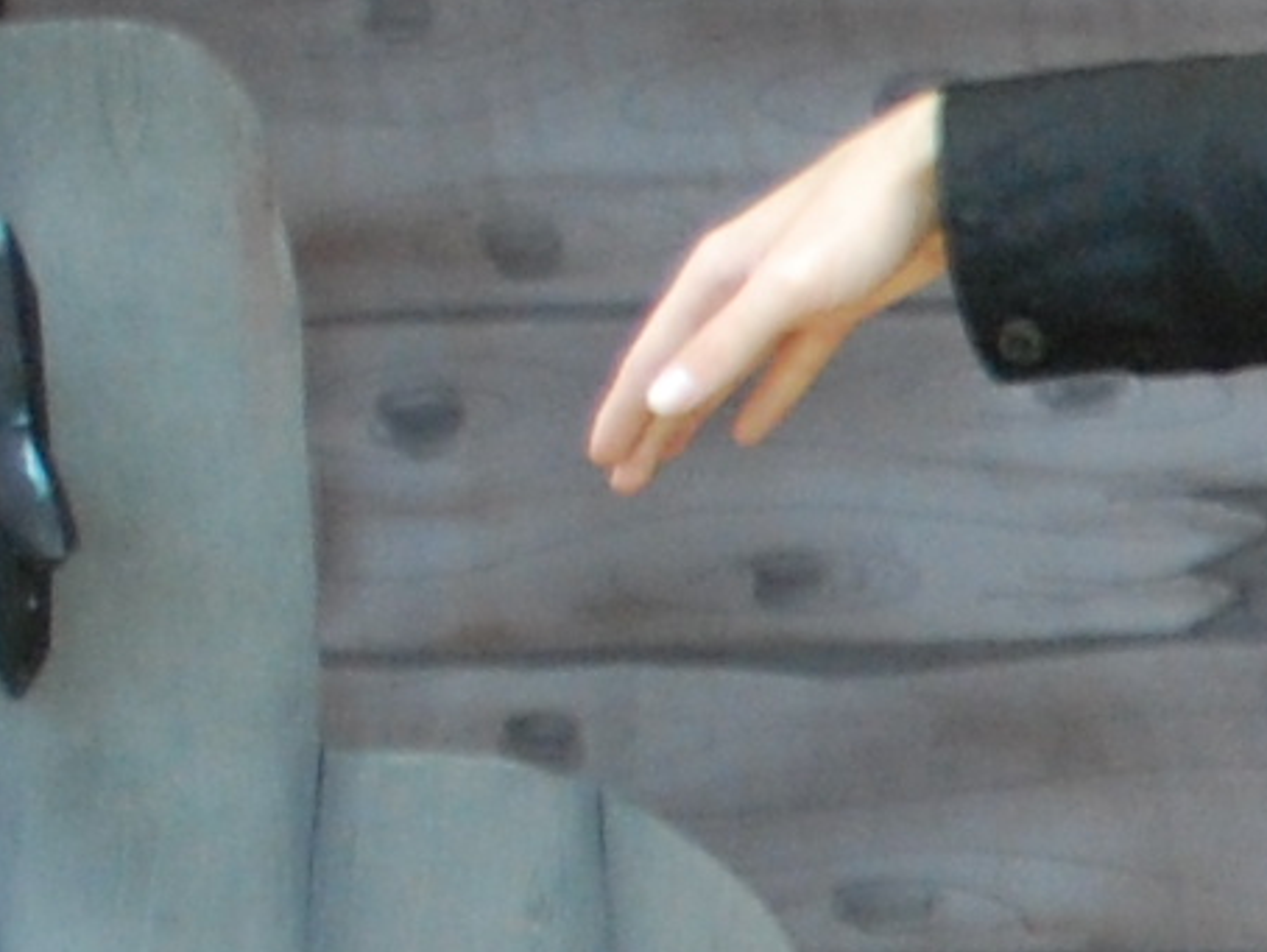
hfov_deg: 7.7
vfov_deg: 6.4
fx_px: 8386
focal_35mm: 229
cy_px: 1413
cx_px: 3586
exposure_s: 1/8
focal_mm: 24
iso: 800
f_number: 4.2
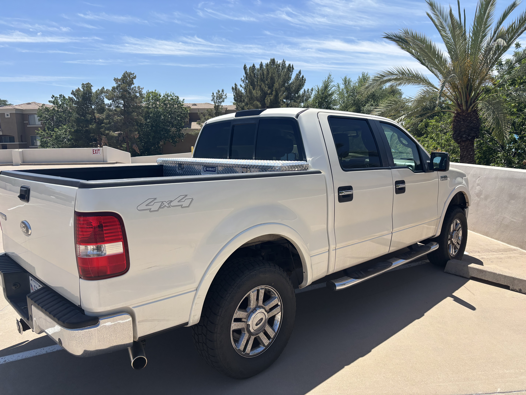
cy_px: 198
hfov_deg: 67.3
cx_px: 263
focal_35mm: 26
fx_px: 395
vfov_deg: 53.1
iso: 50
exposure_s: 1/3650
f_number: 1.6
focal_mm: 5.96
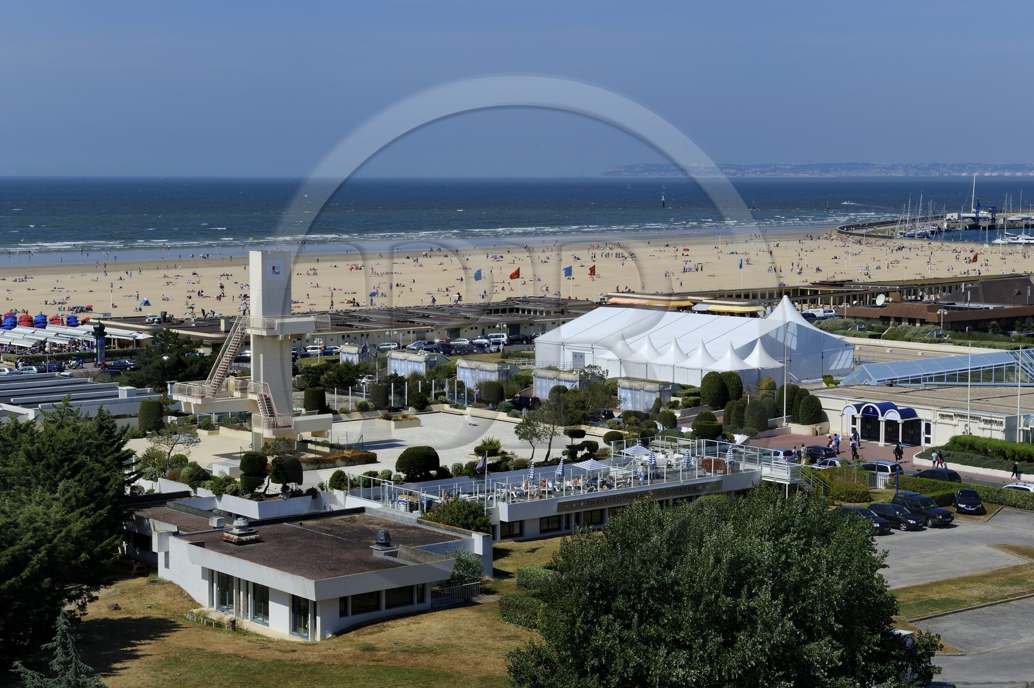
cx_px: 517
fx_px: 2009
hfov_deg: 28.9
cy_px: 344
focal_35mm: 70
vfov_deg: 19.4
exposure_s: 1/200
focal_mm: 70
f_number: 16
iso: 200
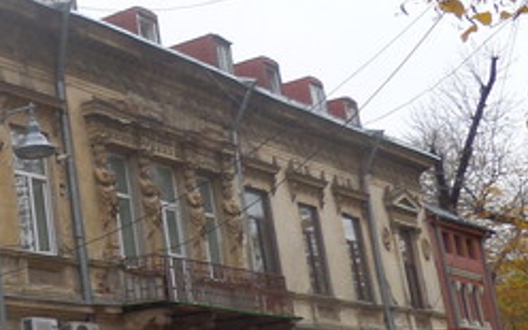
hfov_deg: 21.8
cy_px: 143
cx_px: -221
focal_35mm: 82
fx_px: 1180
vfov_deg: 15.9
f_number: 3.1
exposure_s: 1/125
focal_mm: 4.3
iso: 80
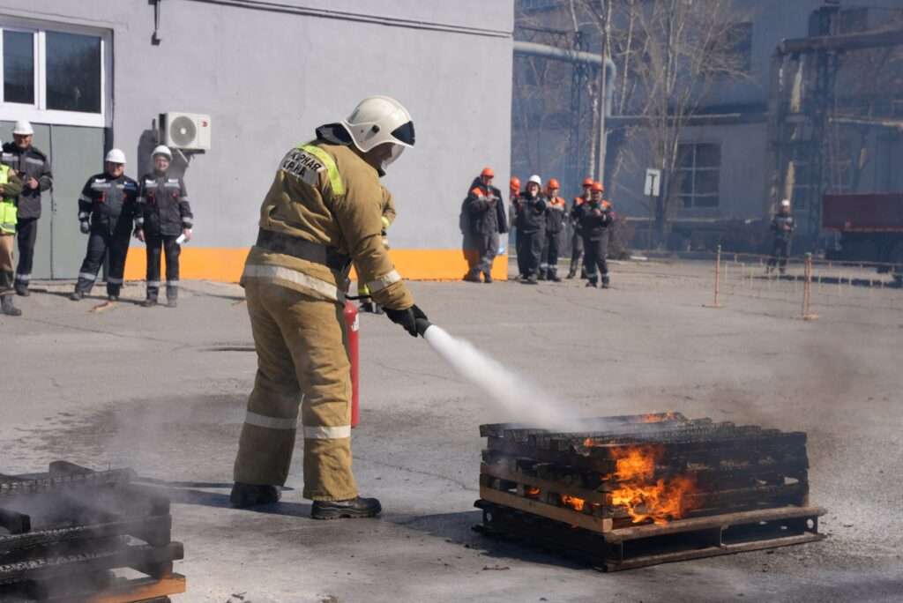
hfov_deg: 31.9
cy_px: 302
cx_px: 452
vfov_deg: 21.6
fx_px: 1579
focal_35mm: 63
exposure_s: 1/320
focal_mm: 62.9
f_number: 7.1
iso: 80
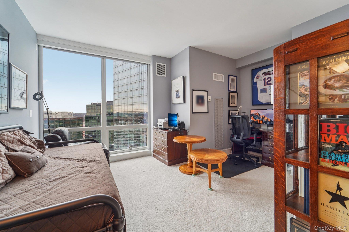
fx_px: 136
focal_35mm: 14
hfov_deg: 104.3
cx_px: 174
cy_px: 116
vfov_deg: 81.2
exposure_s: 1/15
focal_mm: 14
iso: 400
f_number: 8
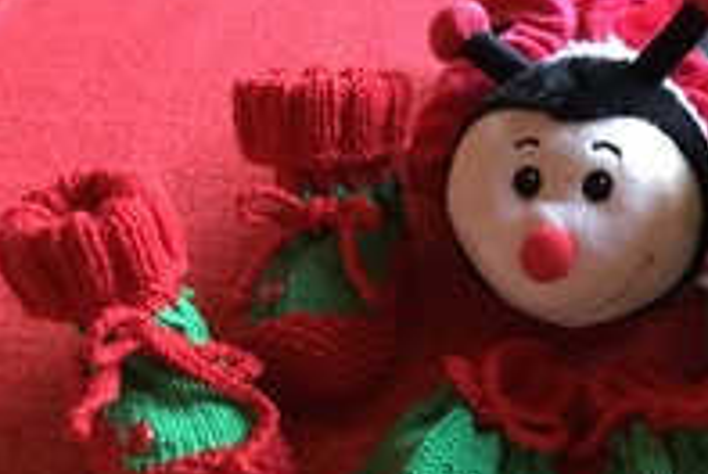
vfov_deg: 23.6
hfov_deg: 33.7
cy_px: 366
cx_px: 591
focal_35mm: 57
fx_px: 1123
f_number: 2.4
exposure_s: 1/17
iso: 500
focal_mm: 3.3
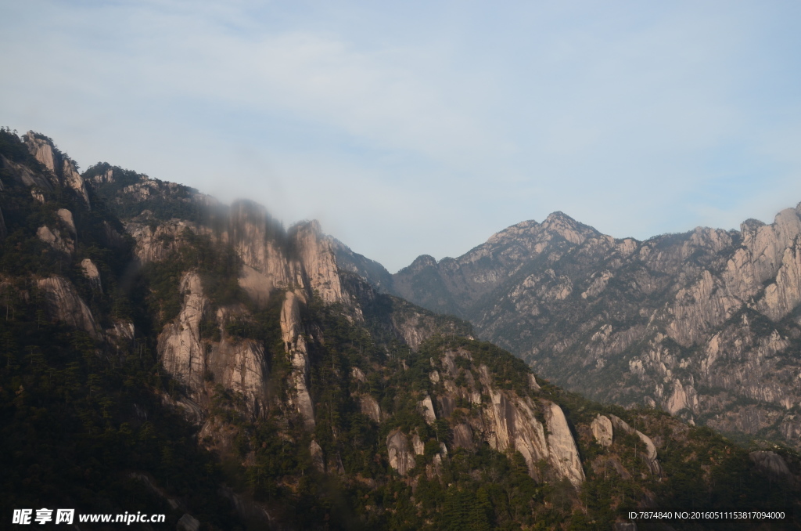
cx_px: 400
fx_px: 733
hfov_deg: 57.3
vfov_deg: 39.8
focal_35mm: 33
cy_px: 266
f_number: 10
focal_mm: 22
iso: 200
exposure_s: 1/80
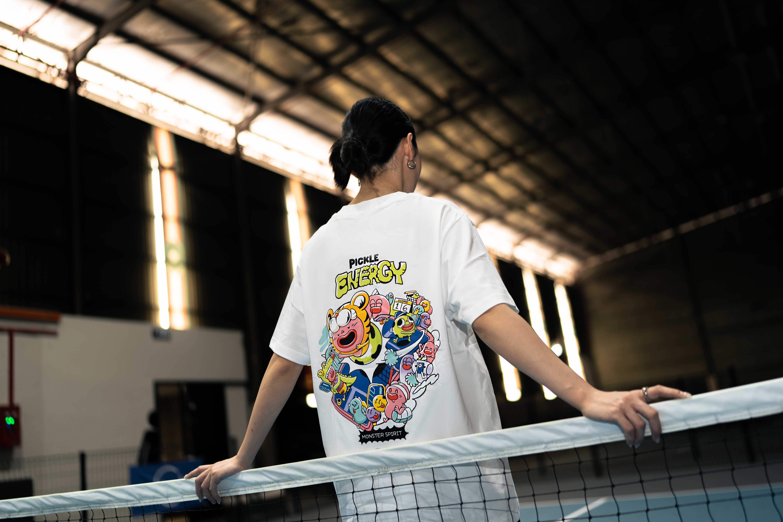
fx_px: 761
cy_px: 261
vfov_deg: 37.9
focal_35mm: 35
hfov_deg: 54.4
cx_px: 392
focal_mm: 35
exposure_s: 1/160
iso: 100
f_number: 1.4
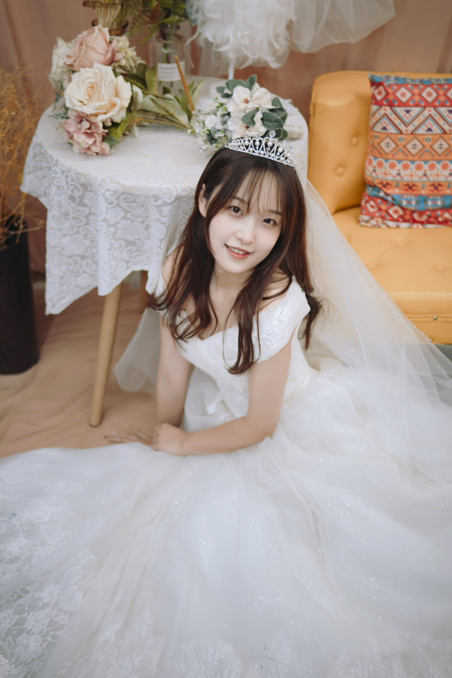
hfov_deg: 29.9
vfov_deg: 43.6
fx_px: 847
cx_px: 226
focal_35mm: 45
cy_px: 339
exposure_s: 1/125
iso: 100
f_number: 1.4
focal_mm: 30
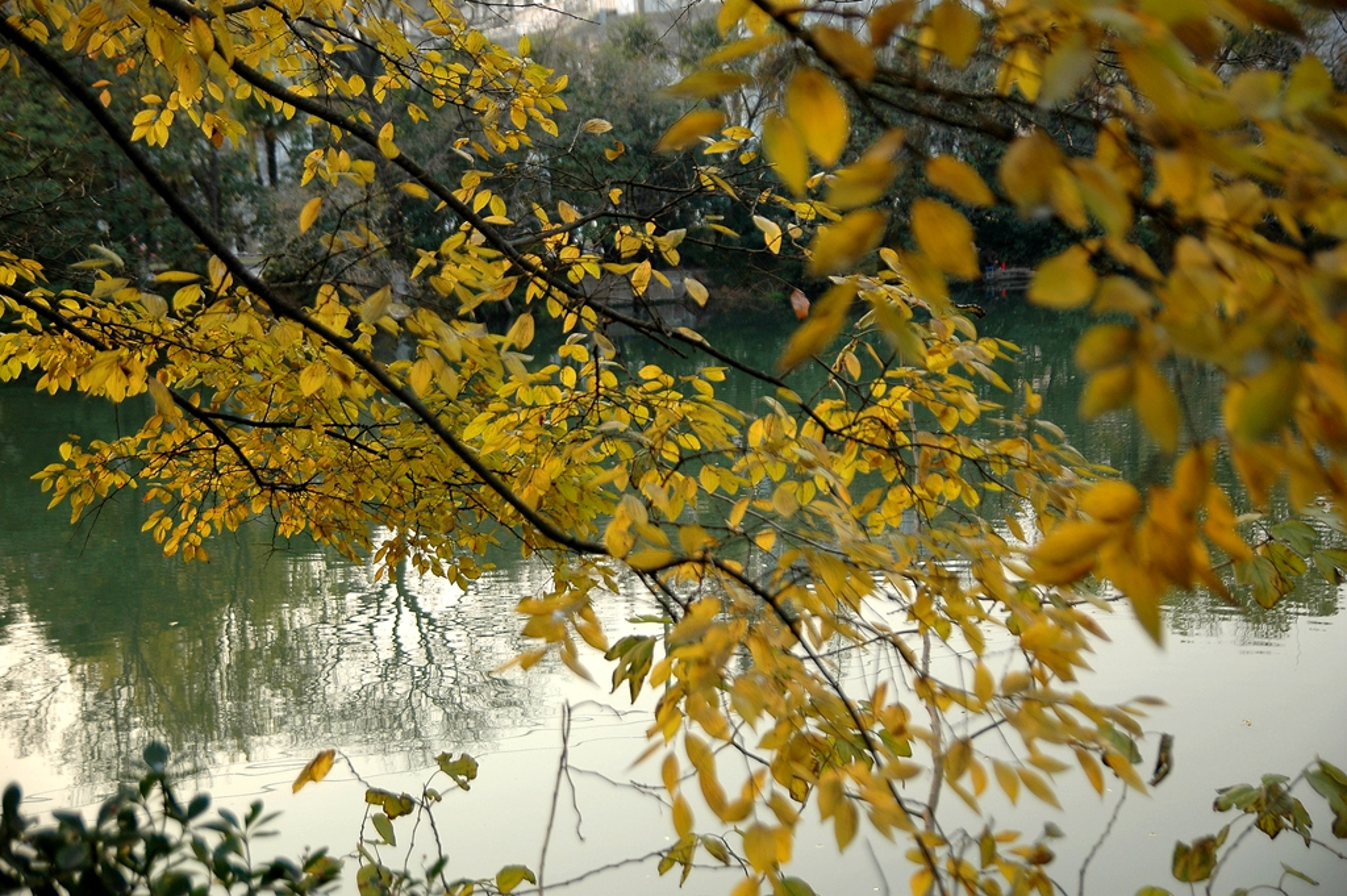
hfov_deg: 41.1
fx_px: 1795
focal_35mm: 48
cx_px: 674
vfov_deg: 28.0
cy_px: 448
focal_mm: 32
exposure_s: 1/400
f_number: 2.8
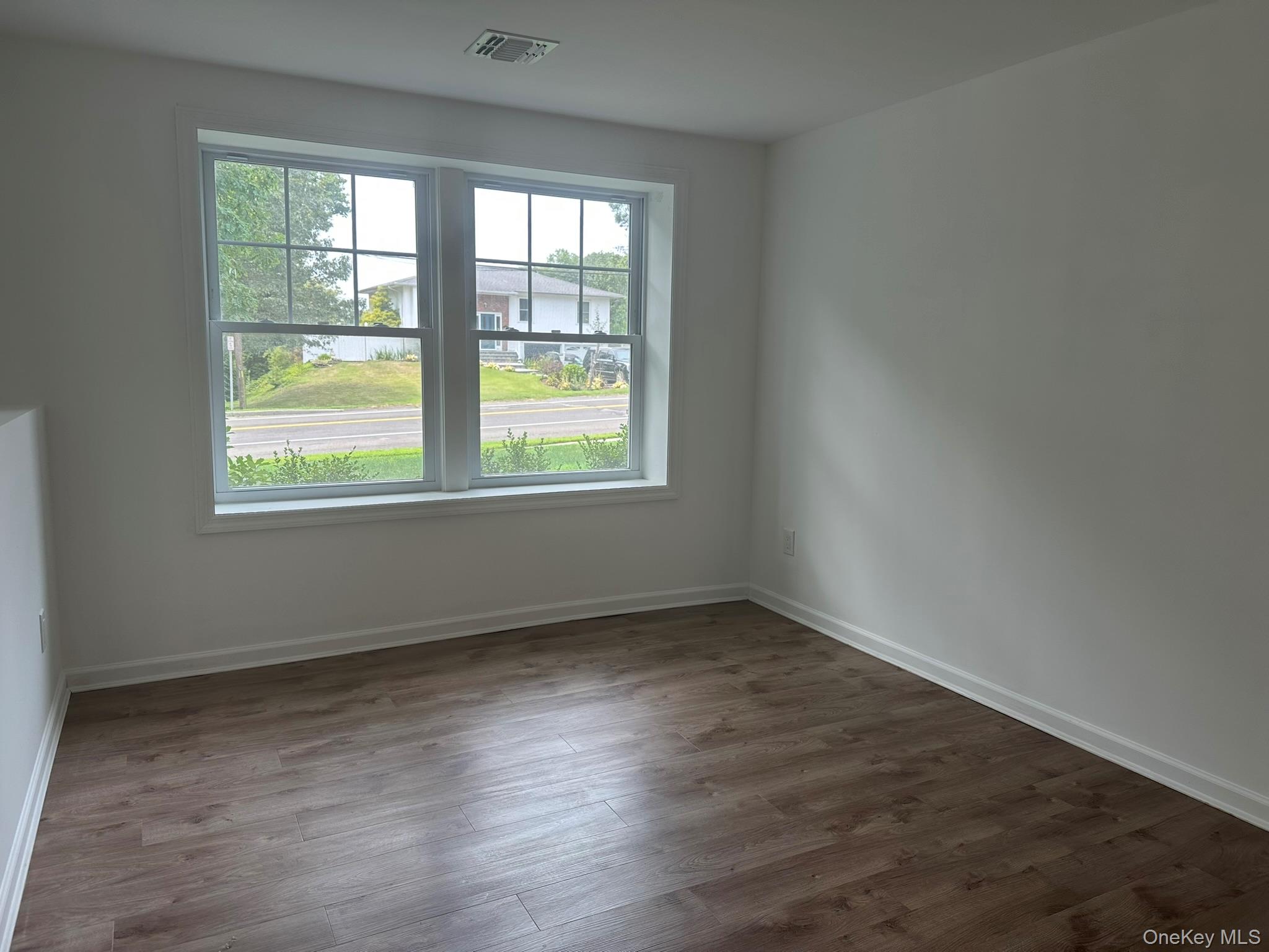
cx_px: 634
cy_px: 476
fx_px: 880
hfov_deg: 71.6
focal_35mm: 24
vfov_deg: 56.8
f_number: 1.78
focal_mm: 6.86
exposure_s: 1/159
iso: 64
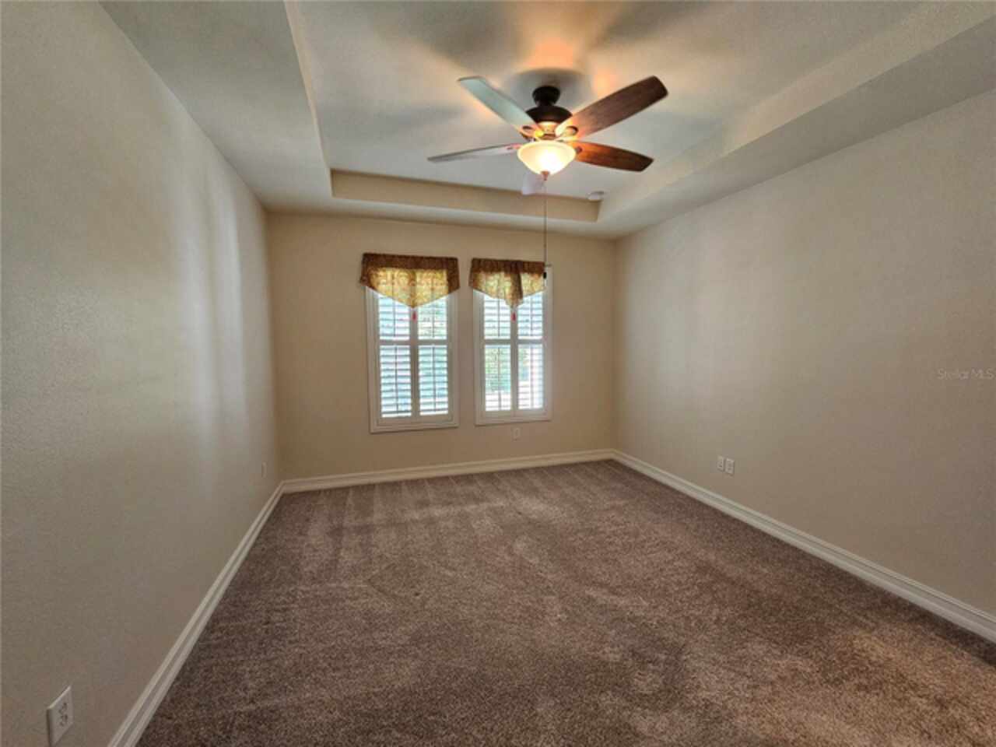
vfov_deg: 89.9
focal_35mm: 13
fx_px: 374
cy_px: 374
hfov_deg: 106.2
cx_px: 498
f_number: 2.2
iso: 320
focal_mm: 2.2
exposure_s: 1/60
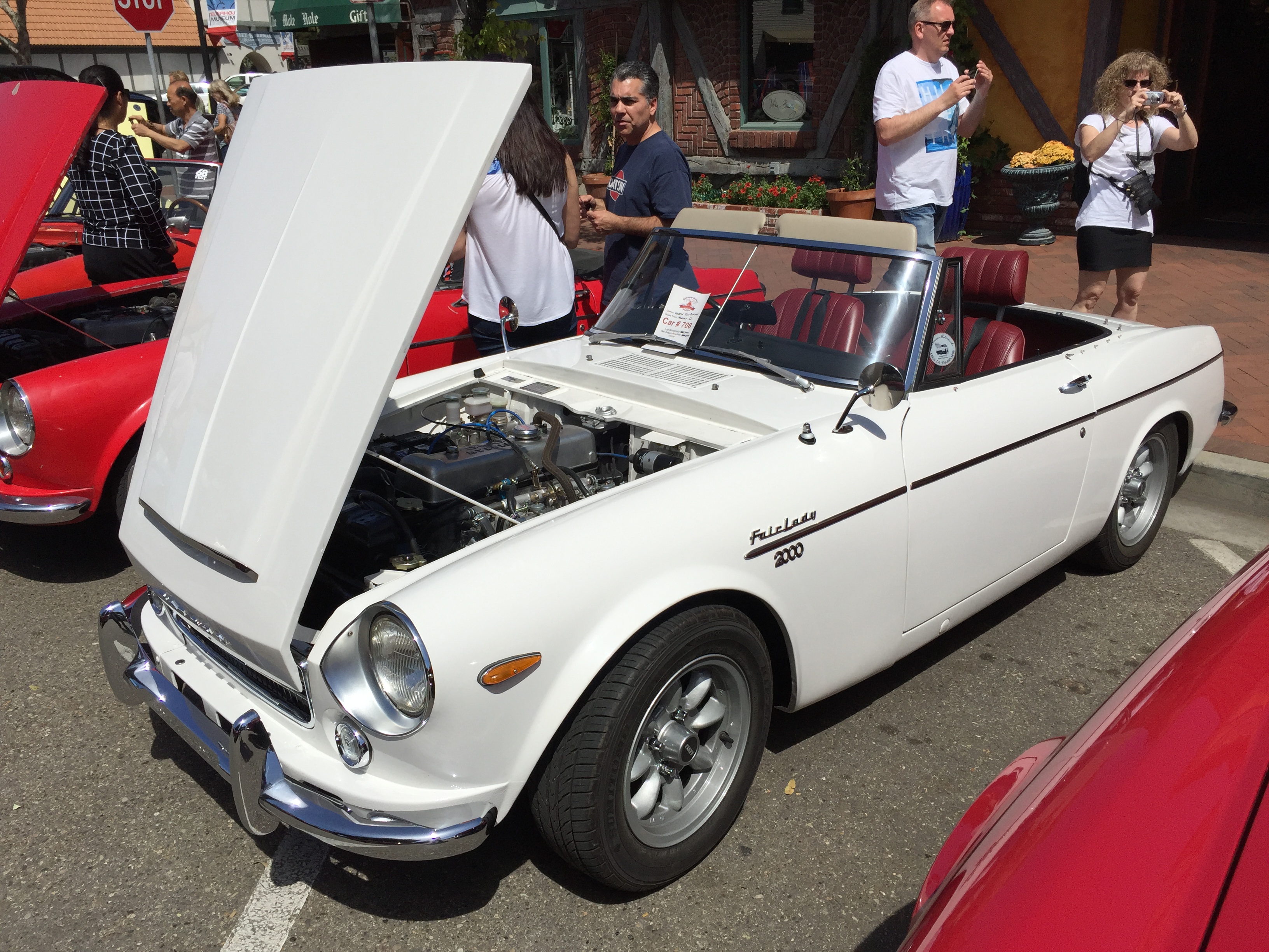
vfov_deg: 48.2
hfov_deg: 61.7
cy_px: 476
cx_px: 634
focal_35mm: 29
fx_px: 1063
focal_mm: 4.15
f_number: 2.2
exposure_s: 1/4950
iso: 32
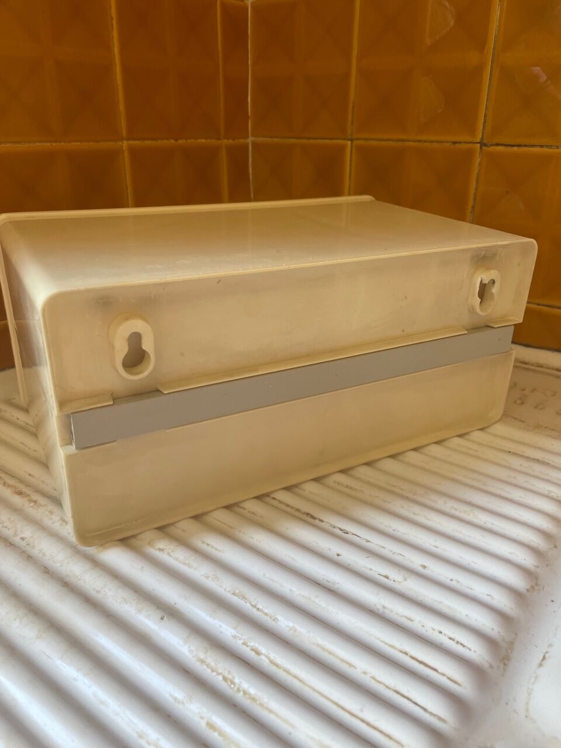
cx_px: 280
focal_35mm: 26
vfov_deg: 67.3
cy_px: 374
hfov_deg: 53.1
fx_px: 562
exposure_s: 1/100
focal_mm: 4.2
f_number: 1.6
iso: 125
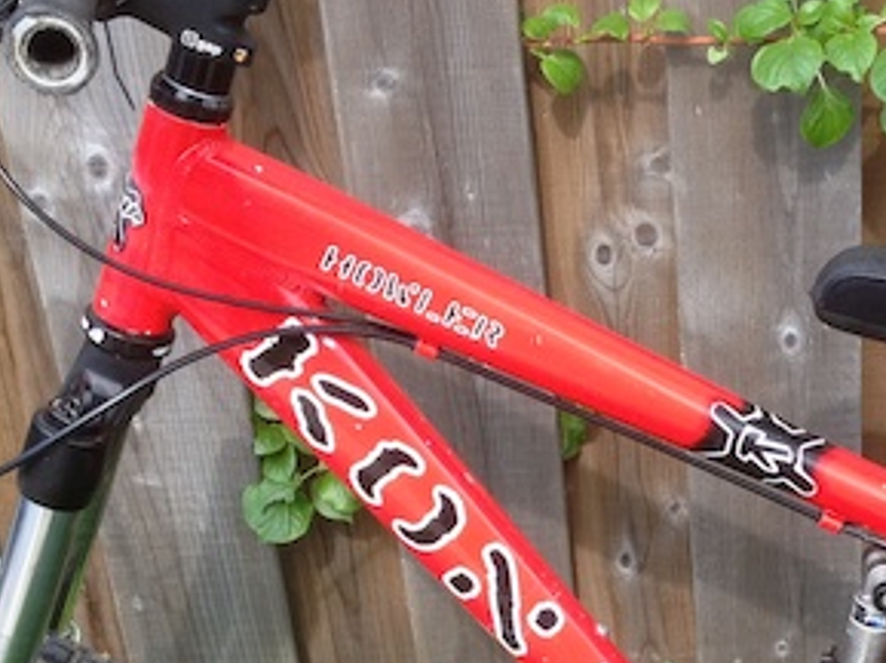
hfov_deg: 20.1
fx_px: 2480
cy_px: 645
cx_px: 702
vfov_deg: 15.0
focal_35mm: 97
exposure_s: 1/207
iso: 64
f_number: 2.4
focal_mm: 4.28
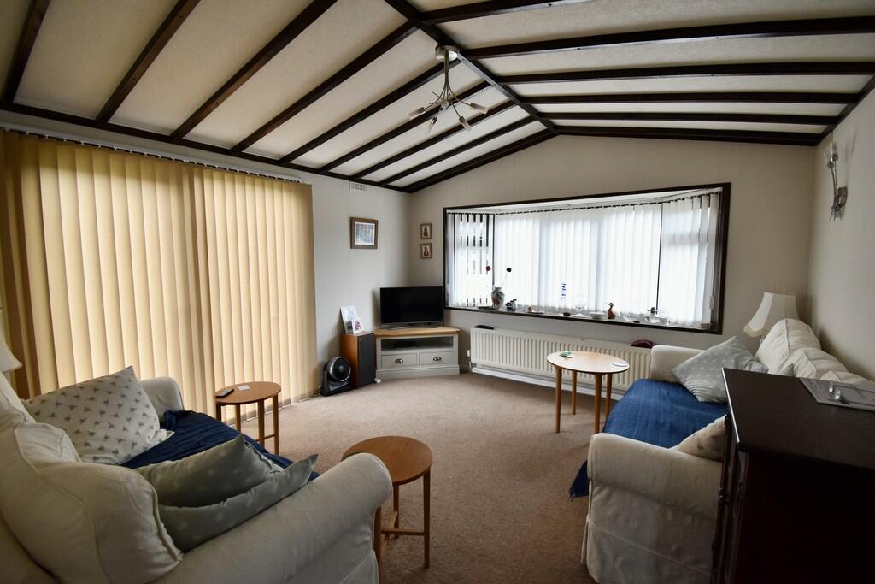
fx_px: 365
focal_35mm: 15
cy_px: 292
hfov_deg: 100.4
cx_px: 438
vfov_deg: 77.3
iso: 800
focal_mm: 10
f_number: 5.6
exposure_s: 1/125
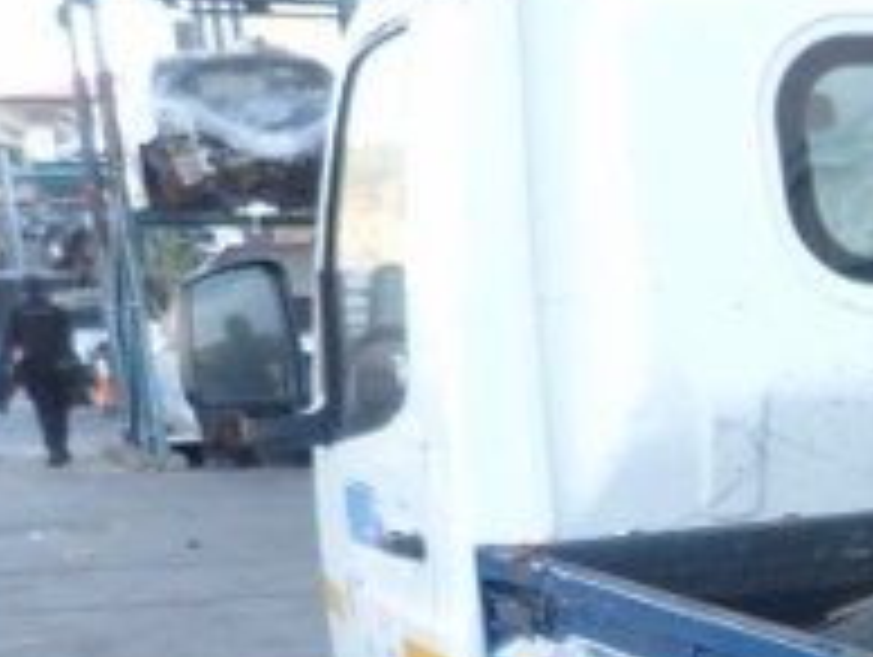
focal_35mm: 103
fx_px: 2601
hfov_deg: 15.3
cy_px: 922
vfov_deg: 13.7
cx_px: 1750
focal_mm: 4.5
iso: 125
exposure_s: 1/60
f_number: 2.8
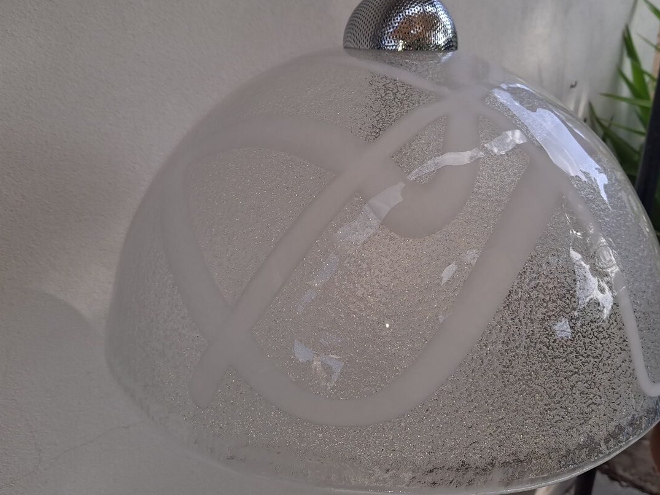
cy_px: 206
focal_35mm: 31
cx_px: 366
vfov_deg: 45.3
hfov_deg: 58.2
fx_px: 591
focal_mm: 4.6
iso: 32
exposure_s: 1/288
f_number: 2
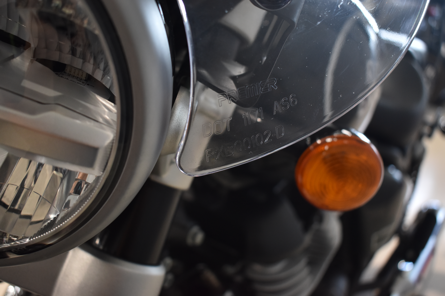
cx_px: 222
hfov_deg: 46.4
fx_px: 519
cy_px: 148
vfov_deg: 31.9
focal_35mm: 42
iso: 800
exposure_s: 1/60
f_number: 4.2
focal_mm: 28
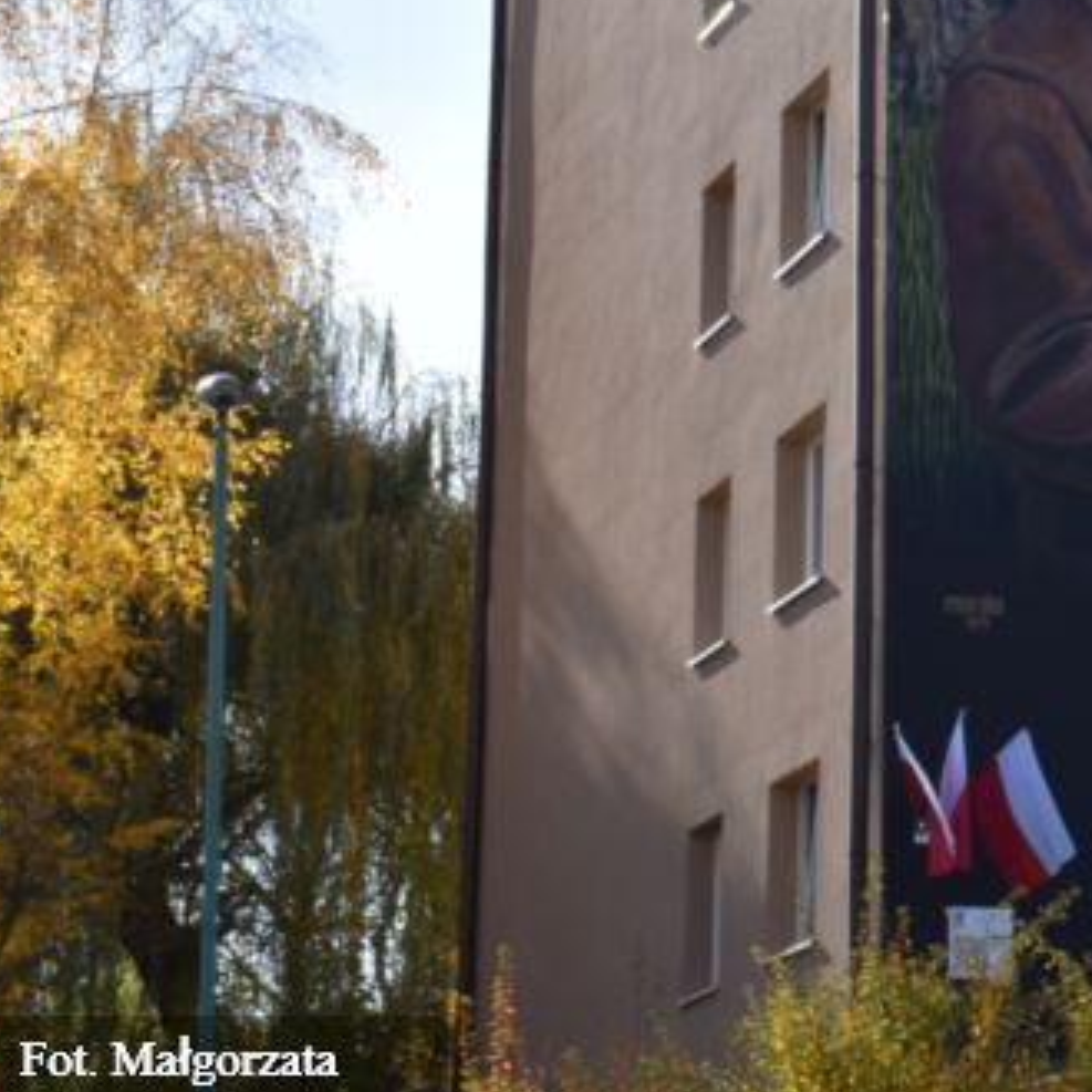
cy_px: 124
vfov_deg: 12.8
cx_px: 1437
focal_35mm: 135
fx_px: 4818
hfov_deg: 12.5
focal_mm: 34
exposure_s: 1/320
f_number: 9
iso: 200
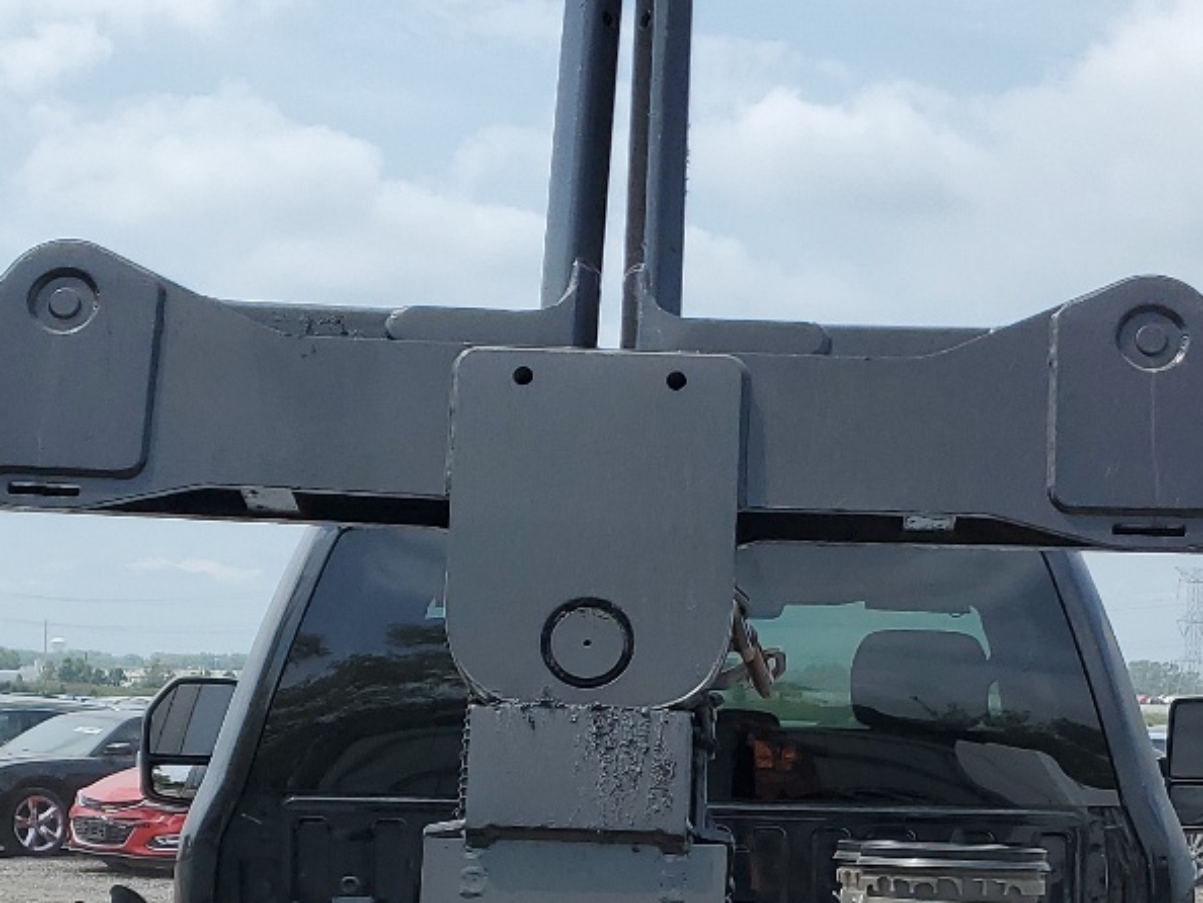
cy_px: 929
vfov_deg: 20.3
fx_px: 2434
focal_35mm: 70
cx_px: 634
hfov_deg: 27.8
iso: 50
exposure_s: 1/5000
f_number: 1.5
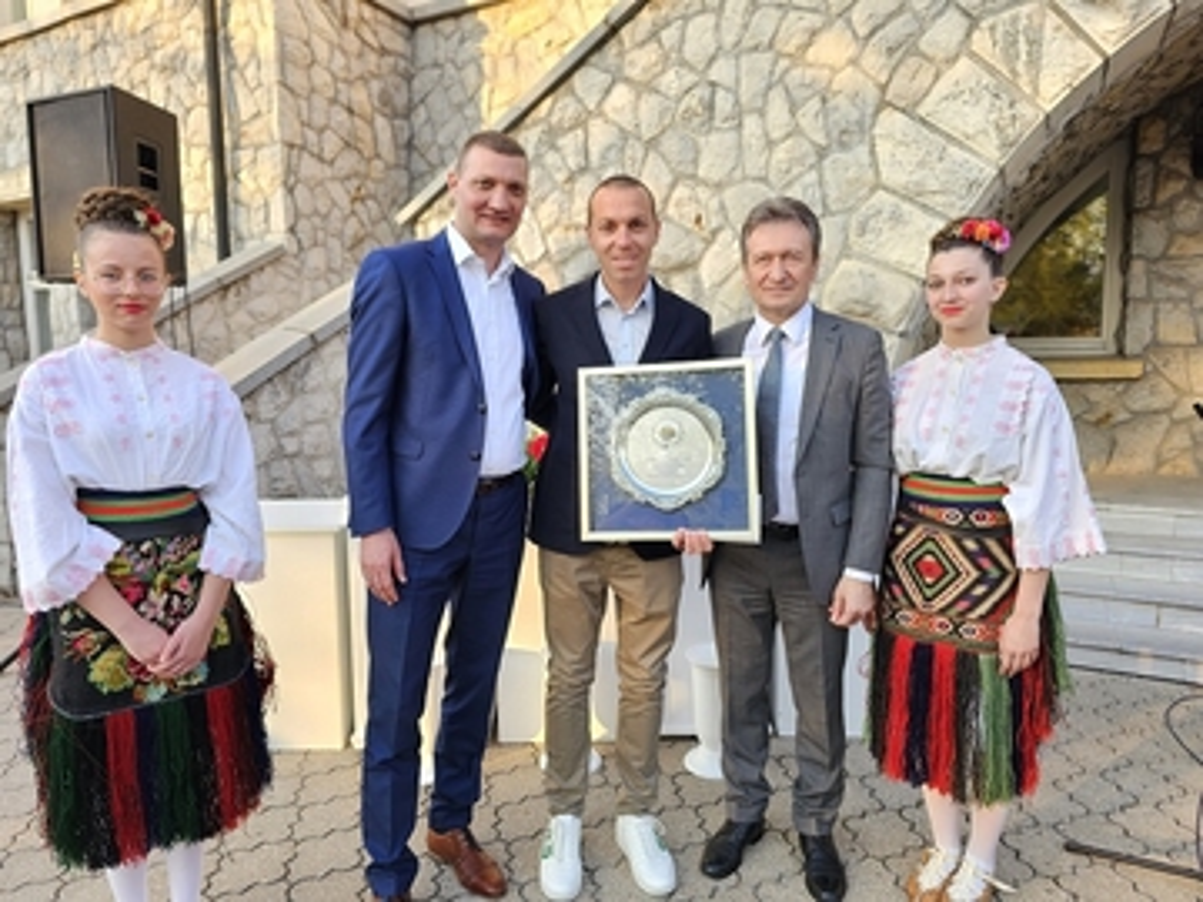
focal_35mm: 23
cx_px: 602
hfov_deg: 73.9
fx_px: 799
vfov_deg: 58.9
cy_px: 451
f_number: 1.7
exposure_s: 1/190
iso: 50
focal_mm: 6.3
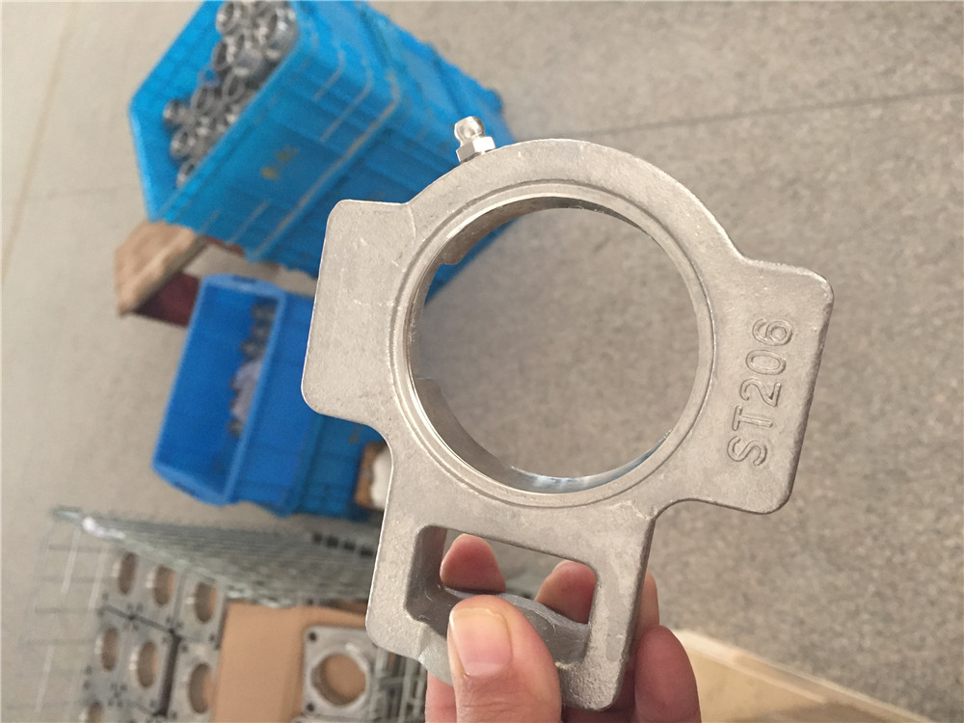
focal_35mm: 29
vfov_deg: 48.2
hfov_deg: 61.7
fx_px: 808
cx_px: 482
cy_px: 362
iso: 200
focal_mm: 4.15
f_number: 2.2
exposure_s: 1/33
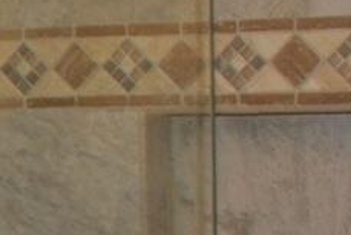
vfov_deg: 6.4
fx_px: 2049
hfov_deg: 9.0
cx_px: -441
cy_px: 382
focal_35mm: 210
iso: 200
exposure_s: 1/60
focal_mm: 20
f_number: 3.5
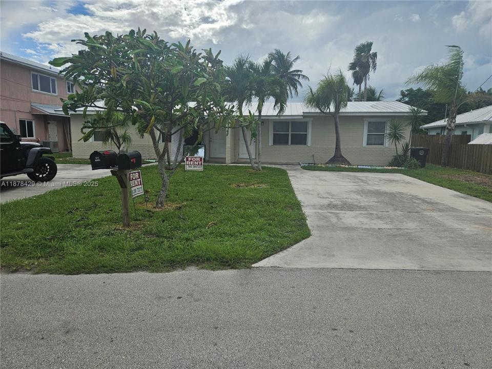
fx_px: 327
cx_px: 246
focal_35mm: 23
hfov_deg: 73.9
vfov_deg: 58.9
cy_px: 184
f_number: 1.8
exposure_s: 1/2790
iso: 25
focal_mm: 5.4
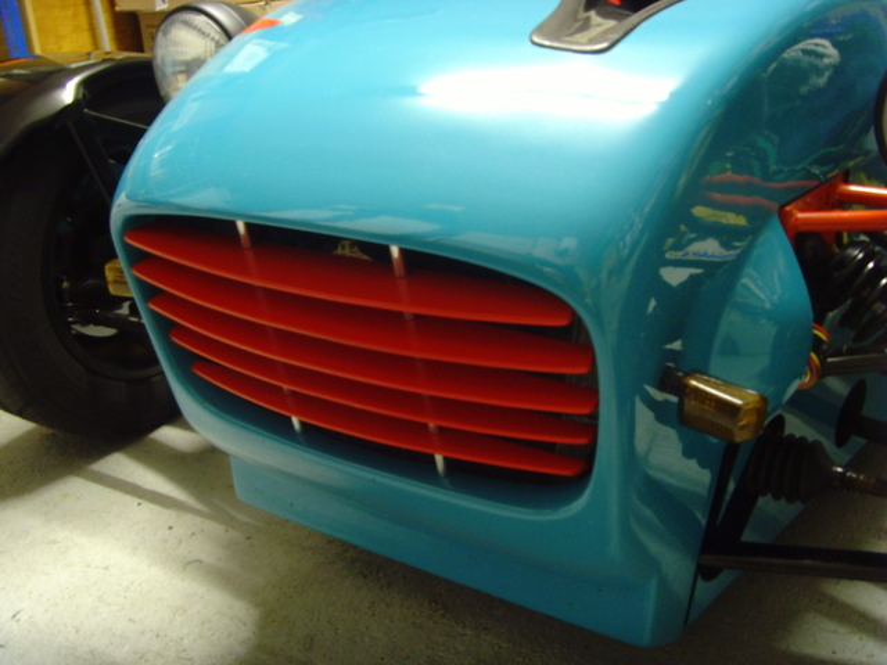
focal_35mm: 39
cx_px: 444
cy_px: 332
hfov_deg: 47.9
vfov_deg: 36.8
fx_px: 999
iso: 200
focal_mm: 6.6
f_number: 3.5
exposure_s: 1/1.43
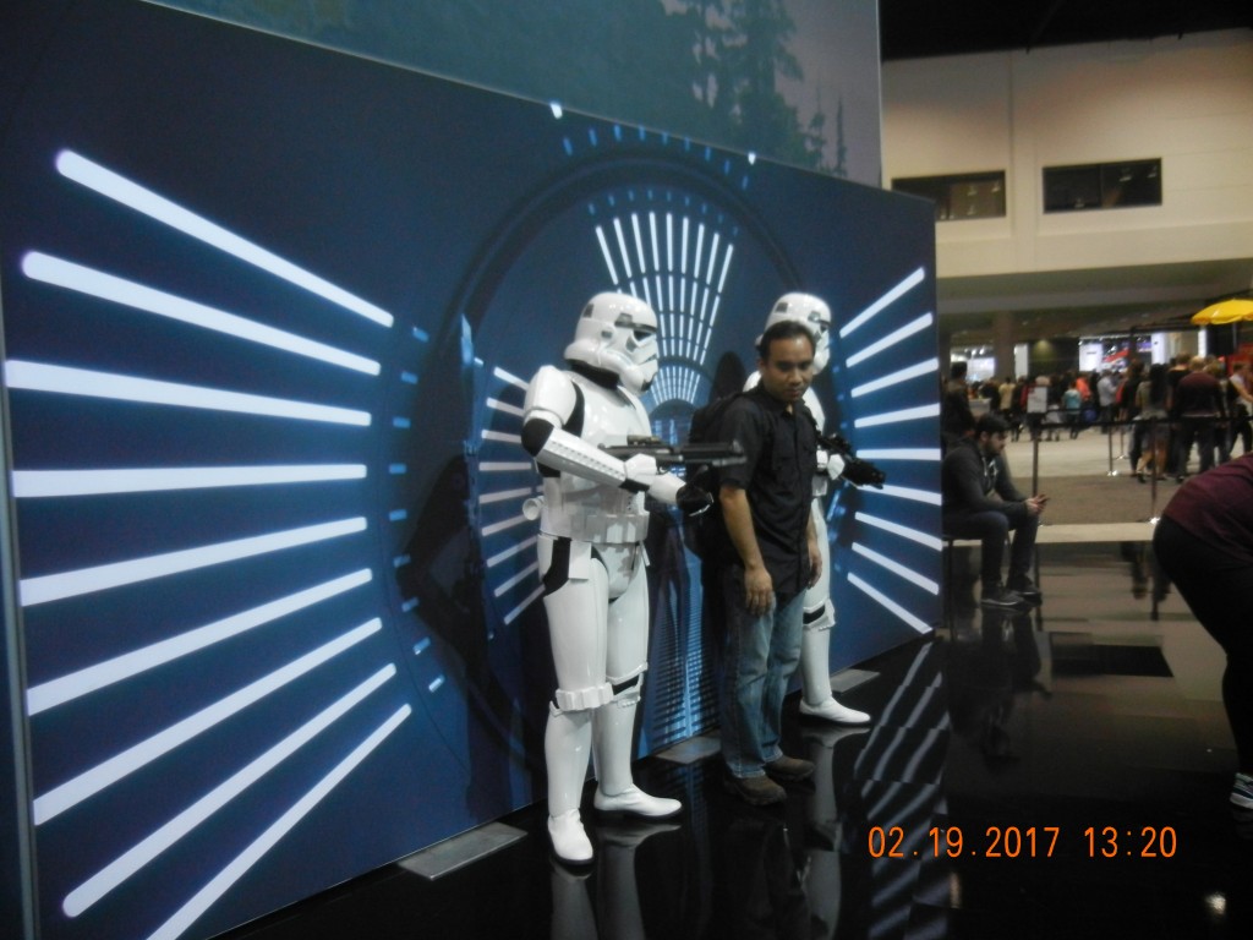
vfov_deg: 46.8
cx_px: 626
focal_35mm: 30
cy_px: 470
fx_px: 1086
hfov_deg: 60.0
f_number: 3.5
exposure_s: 1/164
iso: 640
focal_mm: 5.4
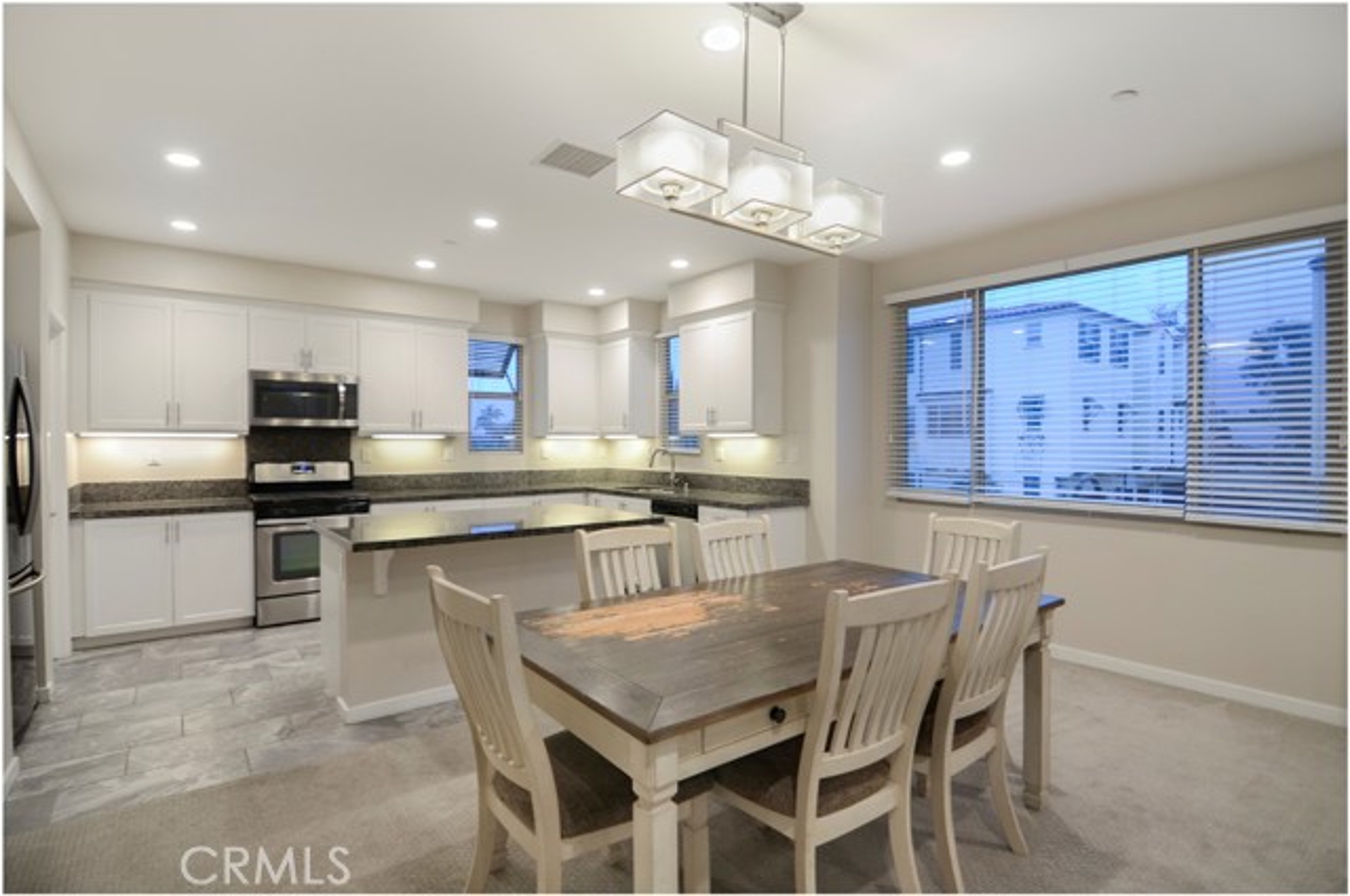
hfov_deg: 95.1
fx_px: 618
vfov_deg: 71.9
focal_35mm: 16
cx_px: 675
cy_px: 448
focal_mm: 11
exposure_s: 1/4
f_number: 3.2
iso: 100
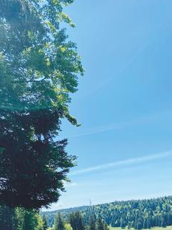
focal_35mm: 50
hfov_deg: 29.0
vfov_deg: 37.5
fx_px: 331
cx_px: 67
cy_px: 165
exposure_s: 1/2105
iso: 32
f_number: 1.8
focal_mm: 4.25
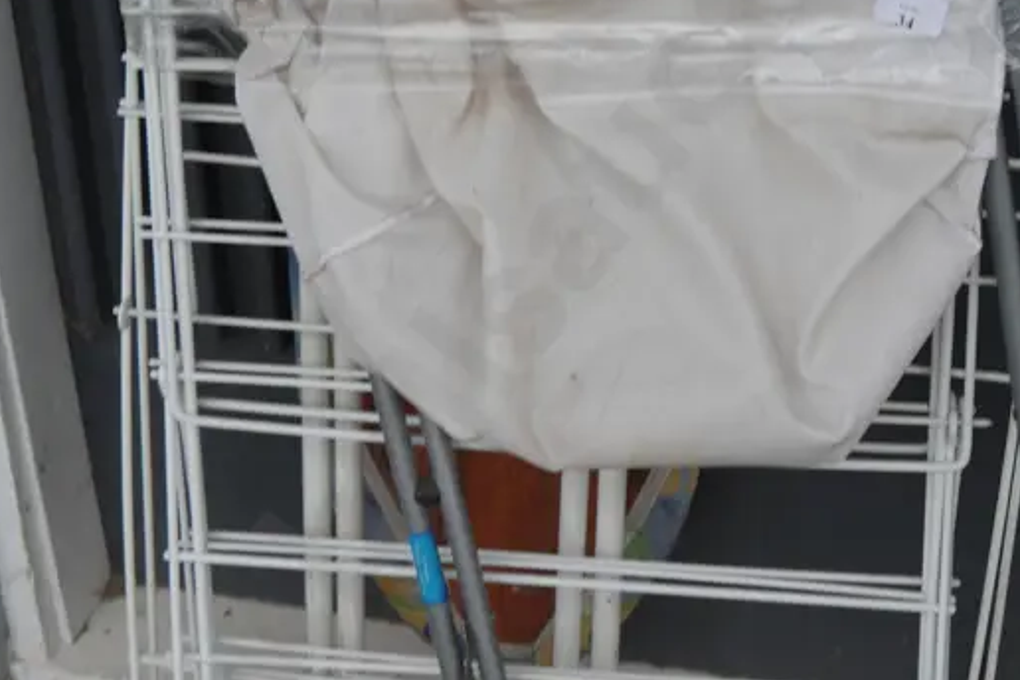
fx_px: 1757
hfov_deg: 32.2
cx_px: 643
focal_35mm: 62
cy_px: 144
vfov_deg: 21.7
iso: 200
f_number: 4
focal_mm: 15
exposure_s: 1/125
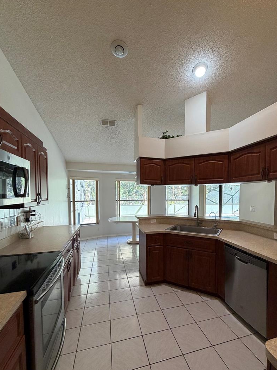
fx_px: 171
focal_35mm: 16
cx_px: 156
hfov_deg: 77.8
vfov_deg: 94.2
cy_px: 203
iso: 200
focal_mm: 2.22
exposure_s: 1/60
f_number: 2.2
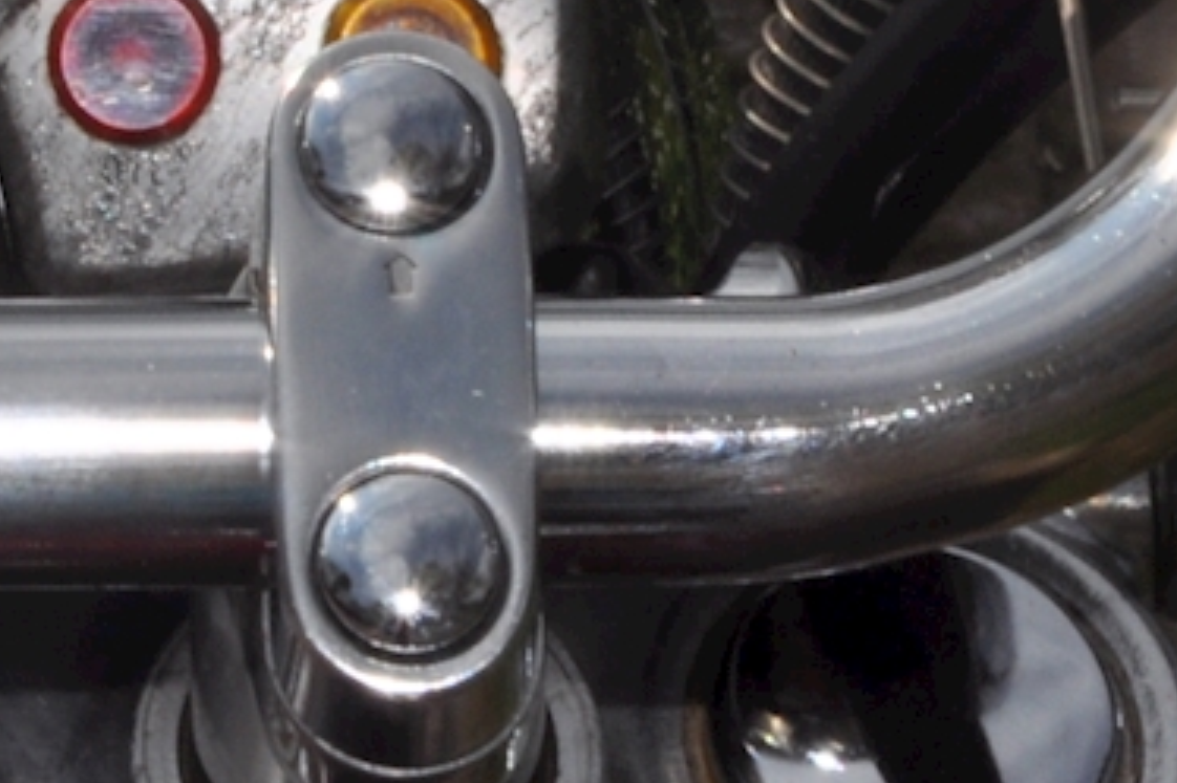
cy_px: -923
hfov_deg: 5.1
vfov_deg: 3.4
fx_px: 13071
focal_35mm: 400
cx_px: -677
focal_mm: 52
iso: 200
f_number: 32
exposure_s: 1/200
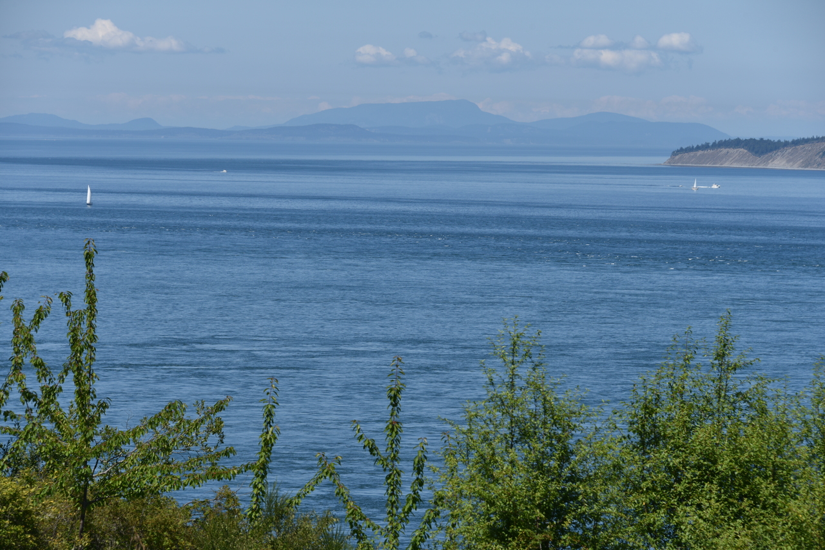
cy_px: 275
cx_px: 412
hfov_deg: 12.8
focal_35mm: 160
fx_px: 3667
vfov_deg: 8.6
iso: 100
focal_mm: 160
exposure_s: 1/320
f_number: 9
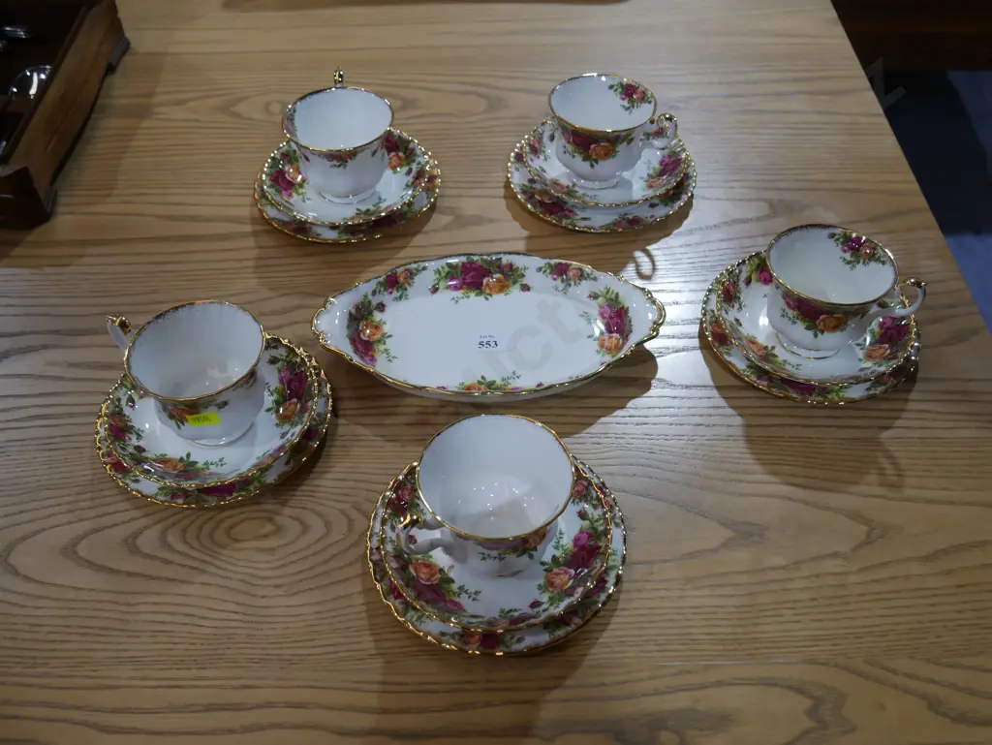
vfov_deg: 39.7
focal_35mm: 36
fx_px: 1032
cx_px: 496
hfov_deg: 51.3
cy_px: 372
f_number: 4
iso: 250
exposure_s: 1/60
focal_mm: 18
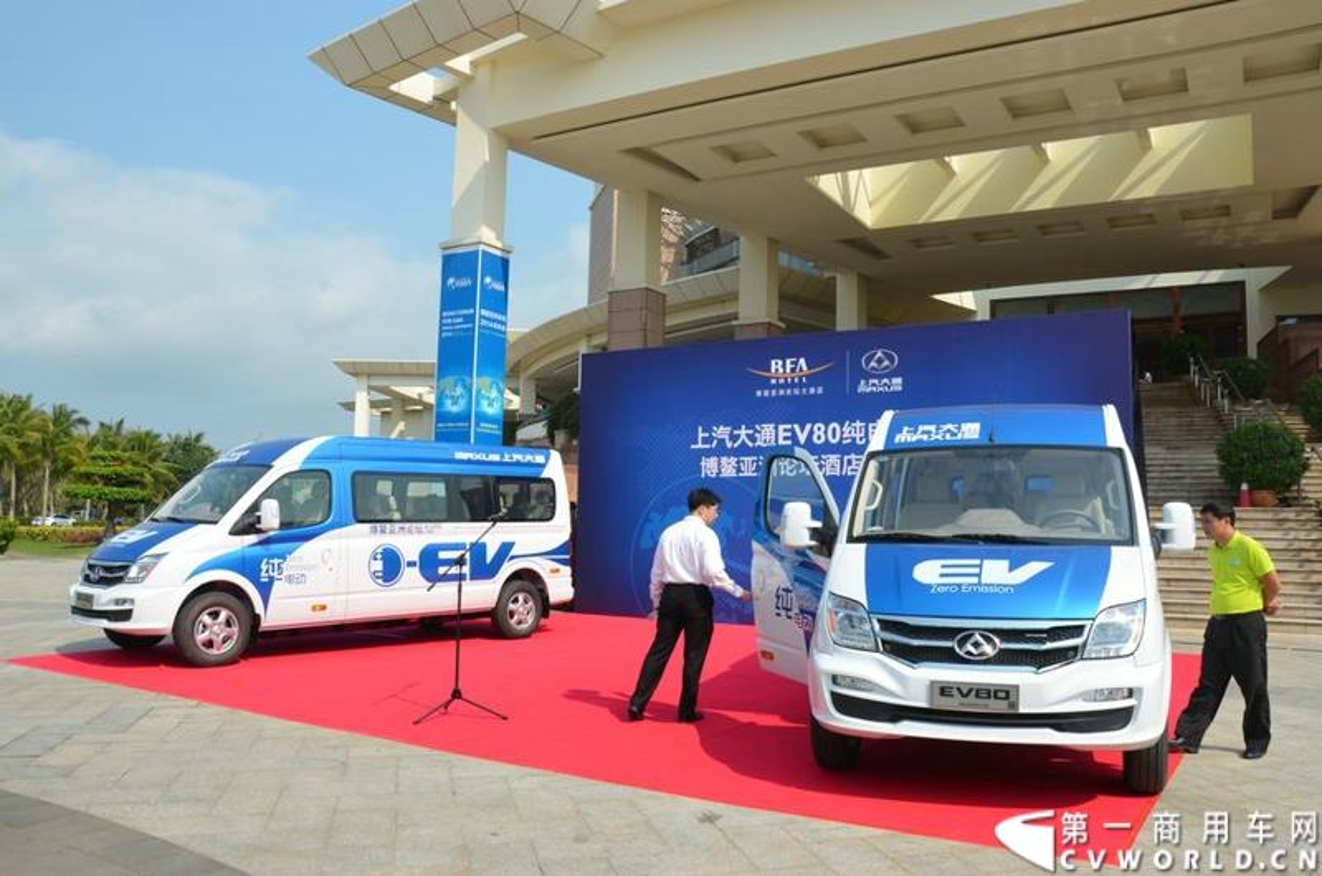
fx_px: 990
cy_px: 438
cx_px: 661
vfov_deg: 47.7
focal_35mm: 27
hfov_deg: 67.5
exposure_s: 1/250
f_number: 8
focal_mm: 18
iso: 100
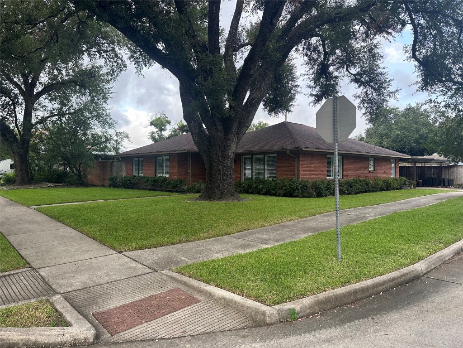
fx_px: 321
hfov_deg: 71.6
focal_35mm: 24
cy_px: 174
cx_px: 232
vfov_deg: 56.8
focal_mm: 6.86
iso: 80
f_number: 1.78
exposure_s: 1/494
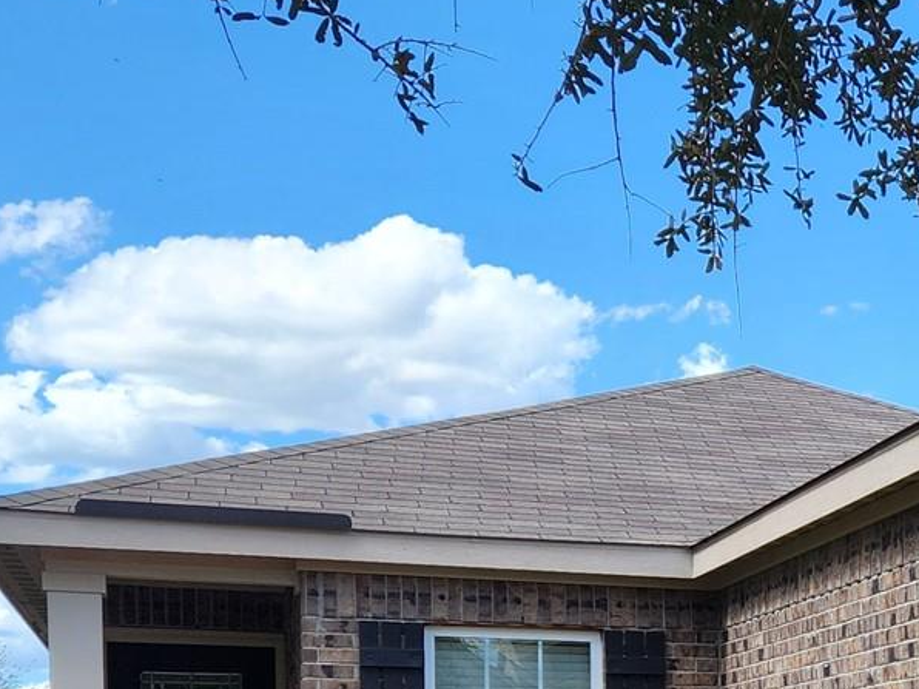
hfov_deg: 22.3
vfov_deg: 17.8
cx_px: 1178
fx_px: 2097
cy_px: 822
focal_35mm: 79
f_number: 1.8
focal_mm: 5.4
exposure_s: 1/976
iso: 20
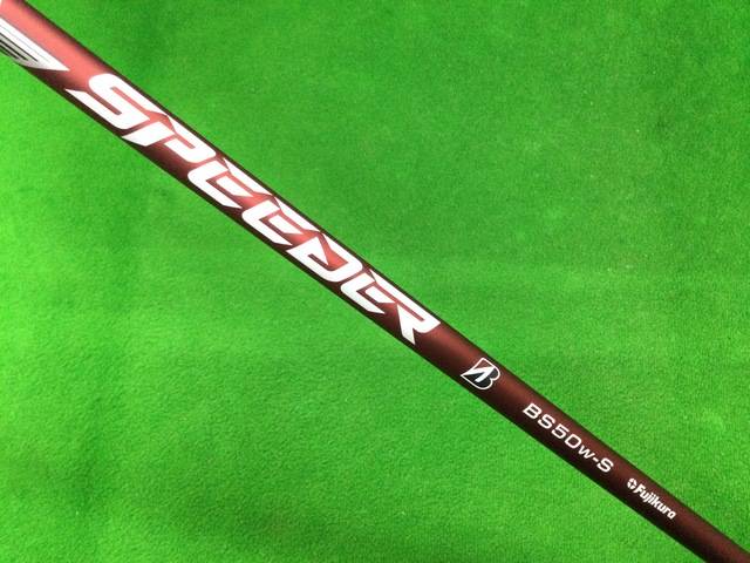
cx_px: 375
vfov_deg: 45.4
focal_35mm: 31
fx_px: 672
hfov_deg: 58.4
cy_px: 282
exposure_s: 1/30
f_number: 2.4
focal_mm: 3.3
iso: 200
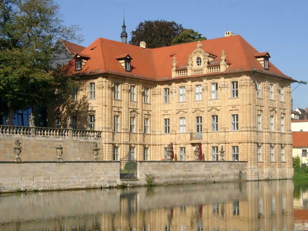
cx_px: 154
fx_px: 569
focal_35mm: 64
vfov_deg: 22.9
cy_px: 116
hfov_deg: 30.3
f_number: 4
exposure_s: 1/678
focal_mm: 13.35
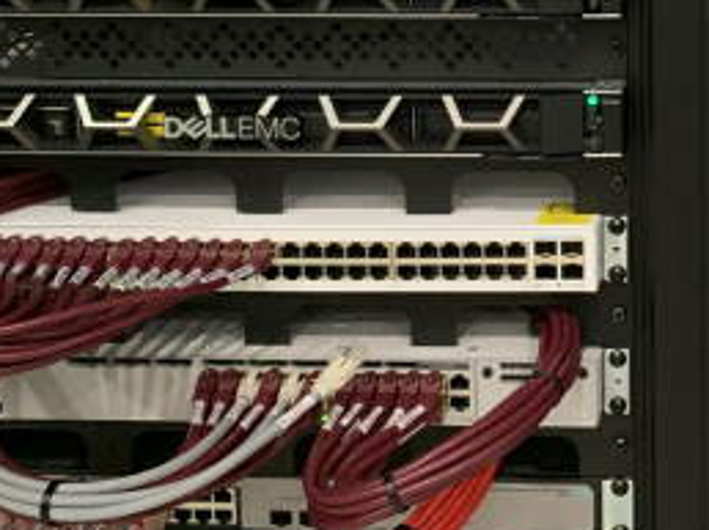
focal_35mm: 74
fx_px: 1514
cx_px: 732
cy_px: -16
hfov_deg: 24.9
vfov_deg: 19.2
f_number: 1.8
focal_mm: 4.25
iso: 500
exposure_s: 1/30
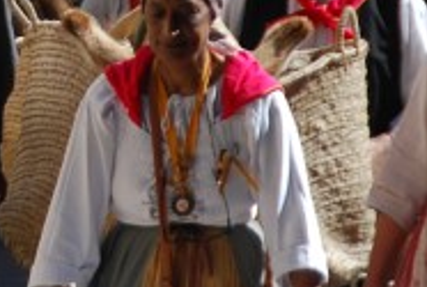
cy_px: -200
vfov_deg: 1.7
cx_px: -235
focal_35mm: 807
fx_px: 9595
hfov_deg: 2.5
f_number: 5.6
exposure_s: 1/500
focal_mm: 112
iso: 180
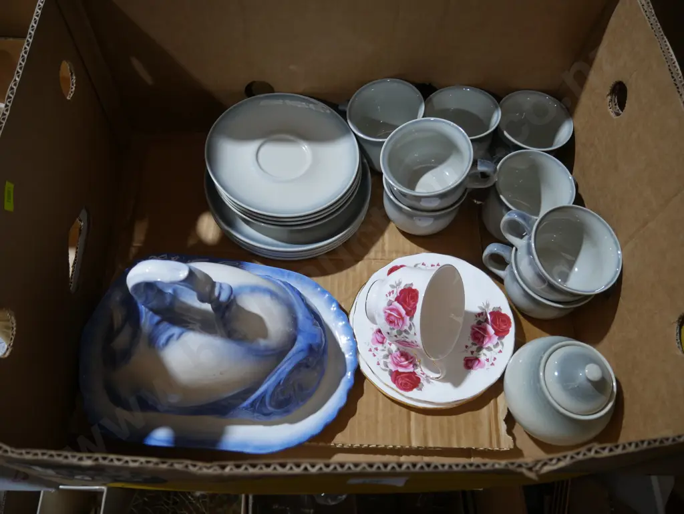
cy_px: 257
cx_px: 342
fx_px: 554
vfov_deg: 49.8
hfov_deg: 63.4
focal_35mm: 28
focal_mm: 14
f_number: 3.5
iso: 320
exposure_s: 1/60
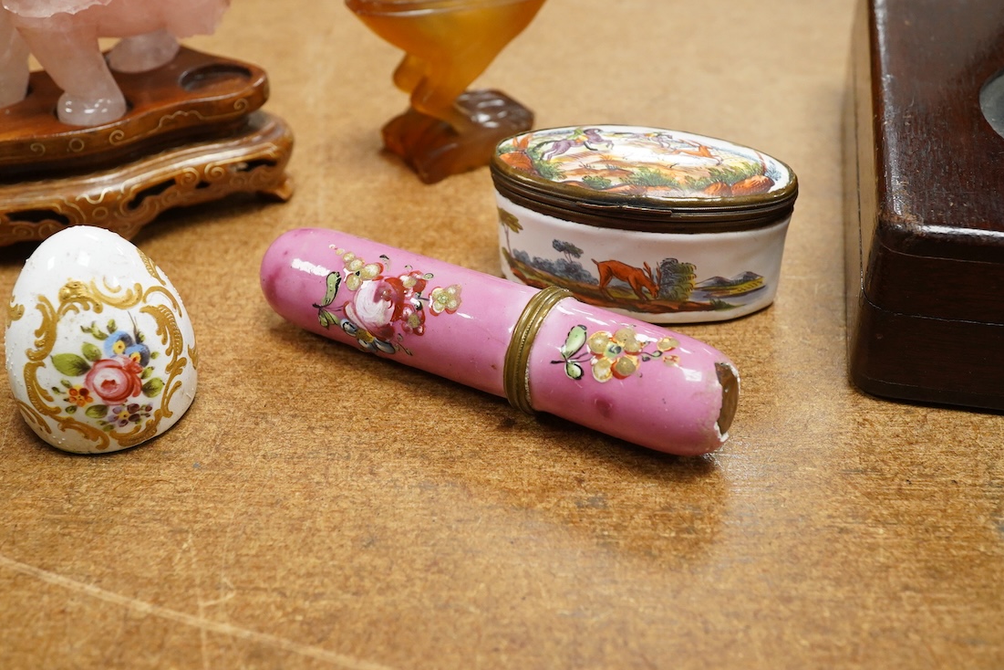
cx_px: 498
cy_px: 340
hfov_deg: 42.7
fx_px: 1283
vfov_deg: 29.2
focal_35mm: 46
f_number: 7.1
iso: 2500
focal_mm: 30
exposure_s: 1/100
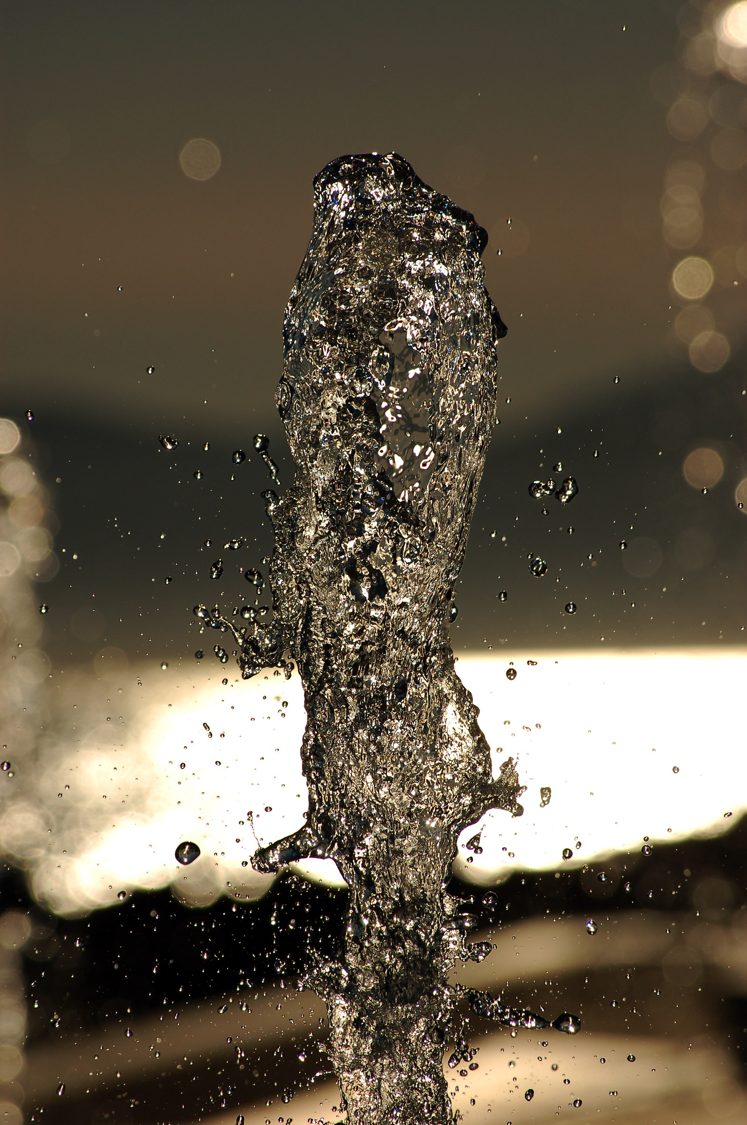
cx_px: 374
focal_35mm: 300
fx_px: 9357
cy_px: 562
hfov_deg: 4.6
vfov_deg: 6.9
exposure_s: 1/4000
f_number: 11
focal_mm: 200
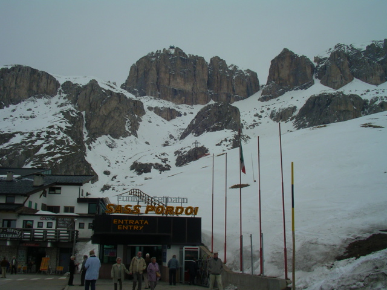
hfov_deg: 50.1
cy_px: 145
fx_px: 414
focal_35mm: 37
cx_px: 194
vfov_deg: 38.7
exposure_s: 1/640
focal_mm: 5.7
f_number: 6.9
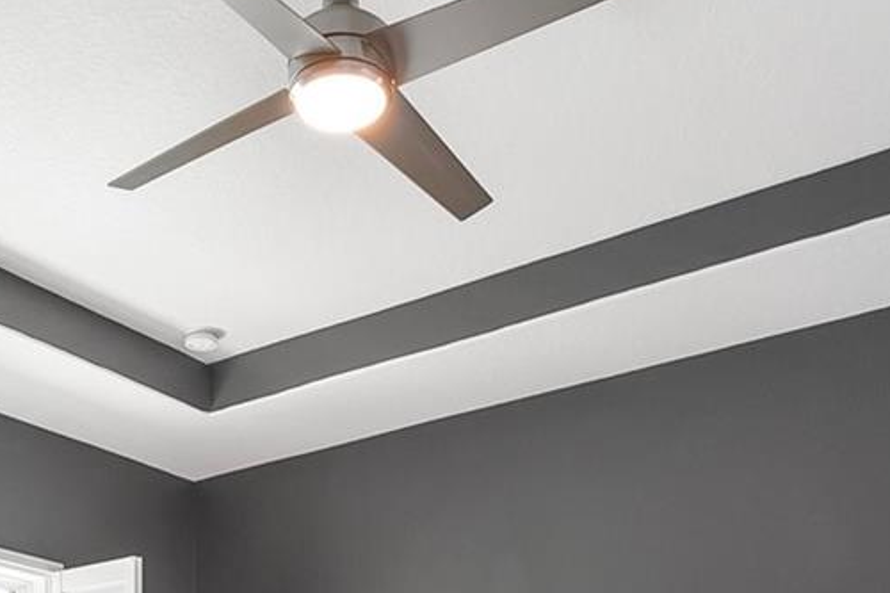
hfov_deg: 40.3
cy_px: 876
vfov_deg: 23.0
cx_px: 262
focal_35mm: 48
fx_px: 1186
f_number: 9
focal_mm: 10
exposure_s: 1
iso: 320
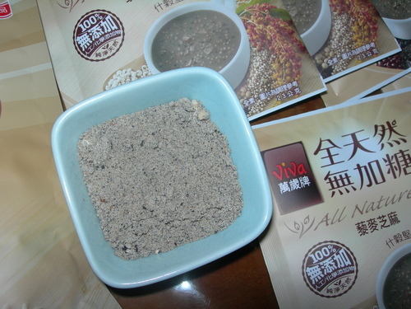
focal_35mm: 38
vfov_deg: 37.7
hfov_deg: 49.0
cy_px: 154
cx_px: 206
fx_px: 451
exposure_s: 1/60.1
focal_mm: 7.8
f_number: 4.8
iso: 50
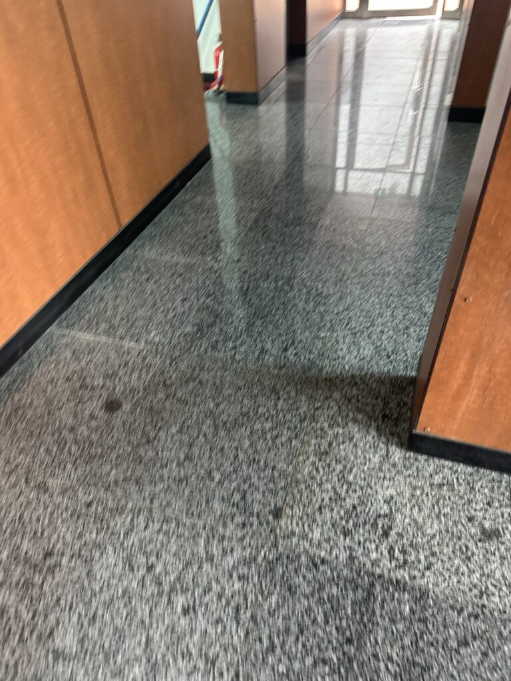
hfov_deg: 56.8
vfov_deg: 71.6
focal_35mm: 24
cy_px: 340
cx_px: 256
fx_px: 472
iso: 200
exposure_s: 1/60
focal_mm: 6.86
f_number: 1.78
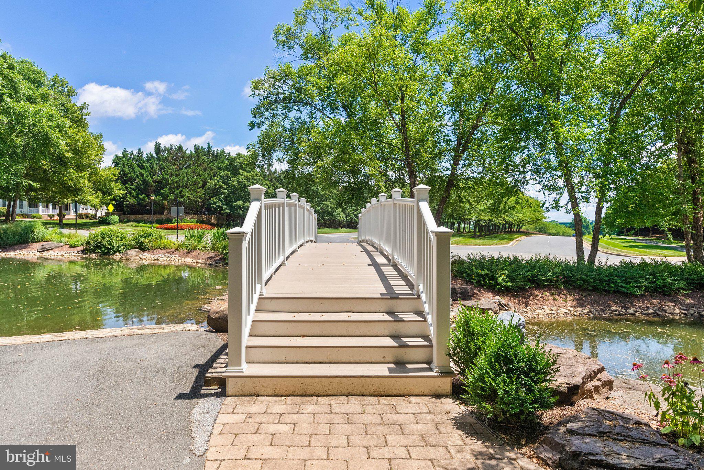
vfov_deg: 62.0
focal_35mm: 20
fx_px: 391
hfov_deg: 84.0
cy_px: 235
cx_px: 352
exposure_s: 1/1250
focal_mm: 20
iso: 640
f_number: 8
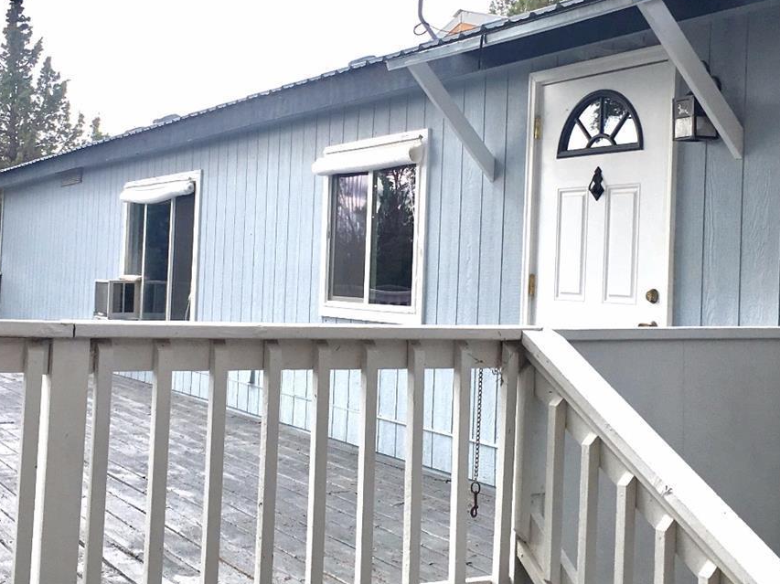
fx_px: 1149
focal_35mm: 51
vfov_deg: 28.4
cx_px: 382
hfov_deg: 37.5
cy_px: 222
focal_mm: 4.15
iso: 25
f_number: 2.2
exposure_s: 1/523
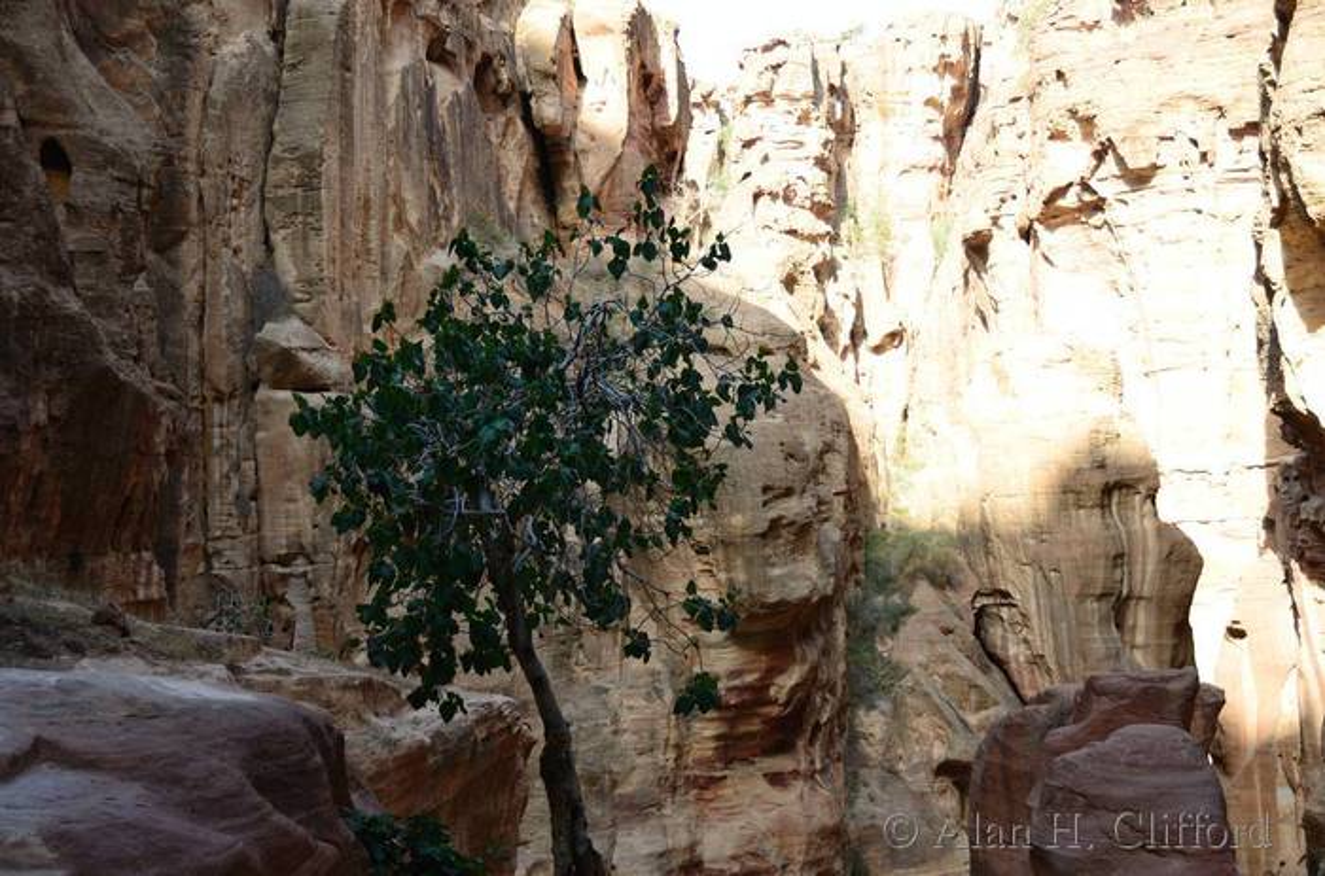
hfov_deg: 30.6
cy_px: 438
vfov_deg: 20.5
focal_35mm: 66
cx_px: 662
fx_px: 2423
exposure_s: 1/160
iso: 140
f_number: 4.5
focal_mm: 44
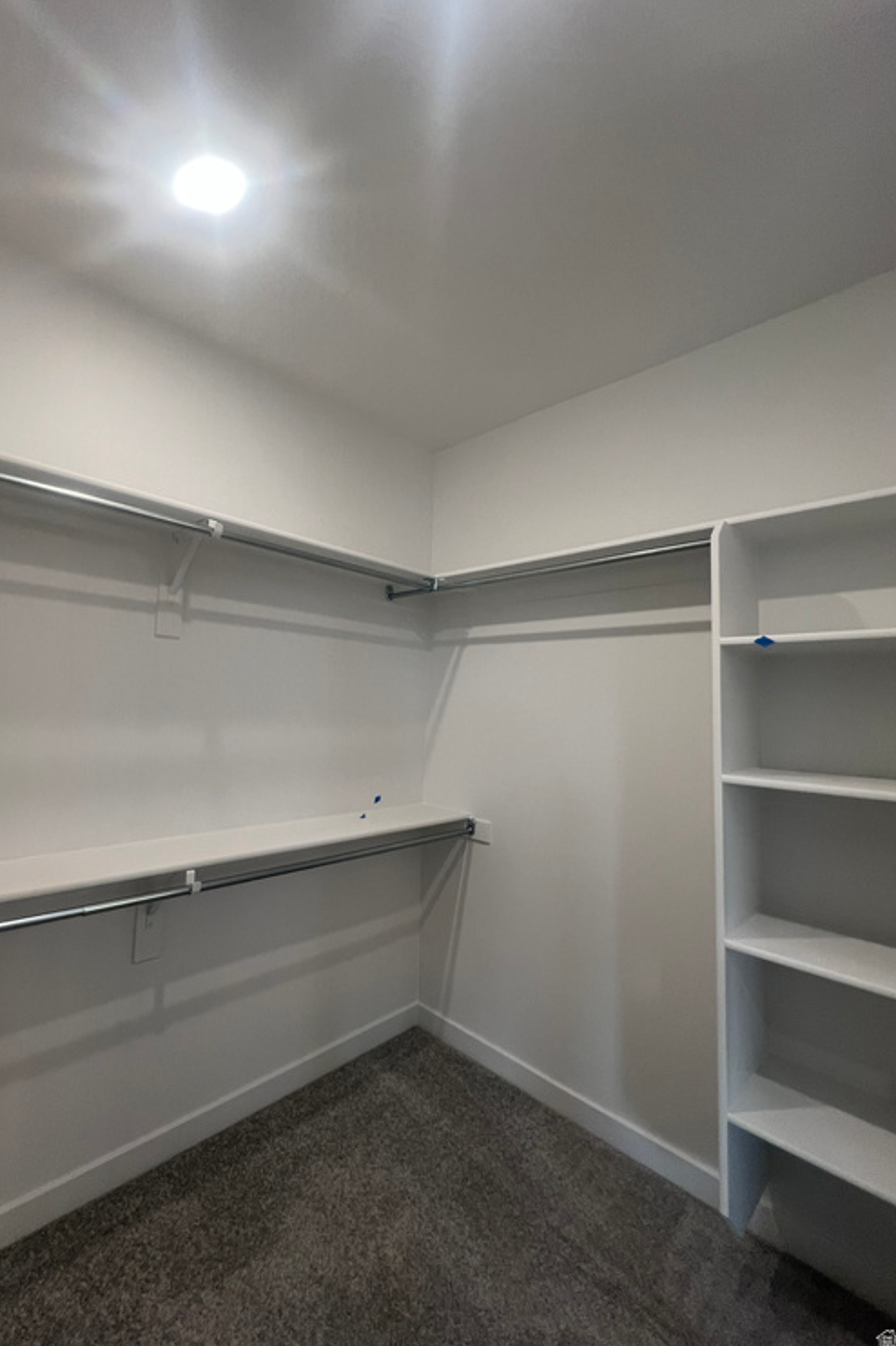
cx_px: 383
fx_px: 523
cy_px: 660
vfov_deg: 104.3
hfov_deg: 80.6
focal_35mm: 14
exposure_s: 1/120
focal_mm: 1.57
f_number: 1.8
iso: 125
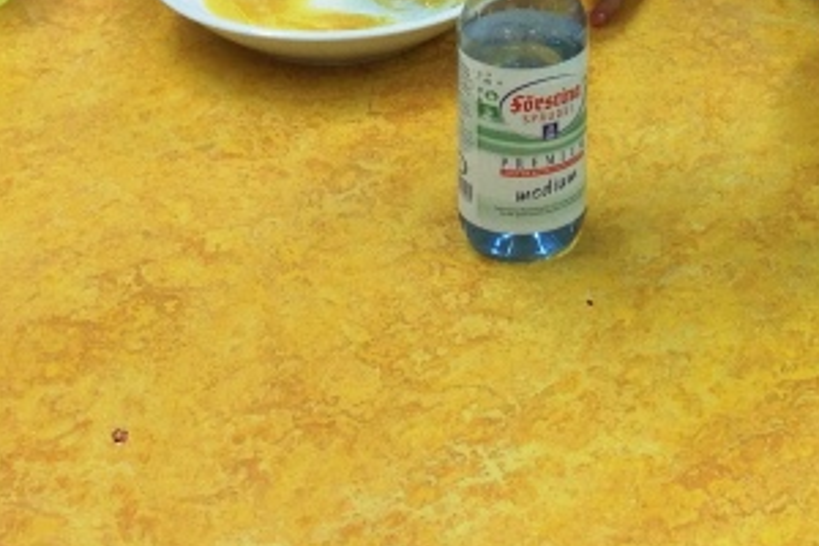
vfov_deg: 11.2
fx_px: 2662
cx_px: 844
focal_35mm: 117
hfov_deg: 17.1
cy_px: -303
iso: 64
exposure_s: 1/60
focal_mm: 4.12
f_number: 2.4
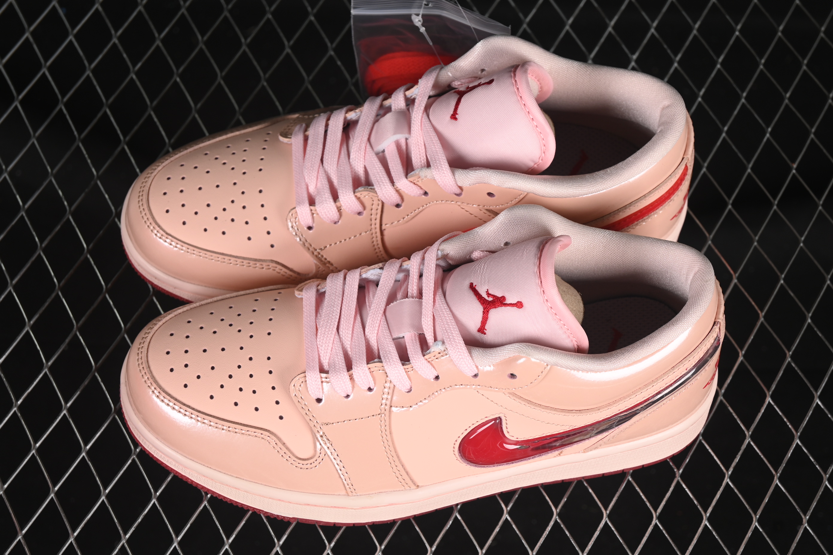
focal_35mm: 75
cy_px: 278
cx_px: 416
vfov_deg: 18.2
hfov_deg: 27.0
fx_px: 1735
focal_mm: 50
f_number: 7.1
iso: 160
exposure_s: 1/80
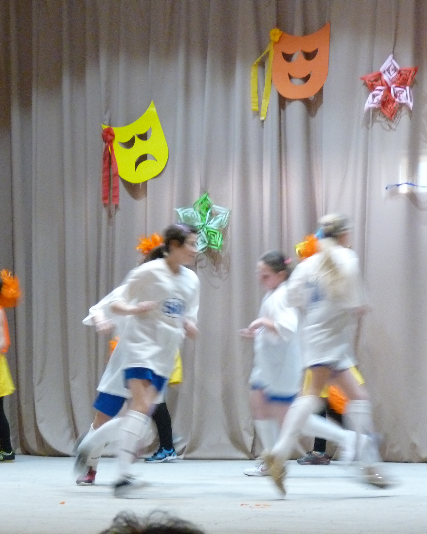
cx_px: 224
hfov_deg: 11.7
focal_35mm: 132
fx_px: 2085
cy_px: 267
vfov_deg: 14.6
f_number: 3.6
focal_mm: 18
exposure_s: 1/25
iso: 800
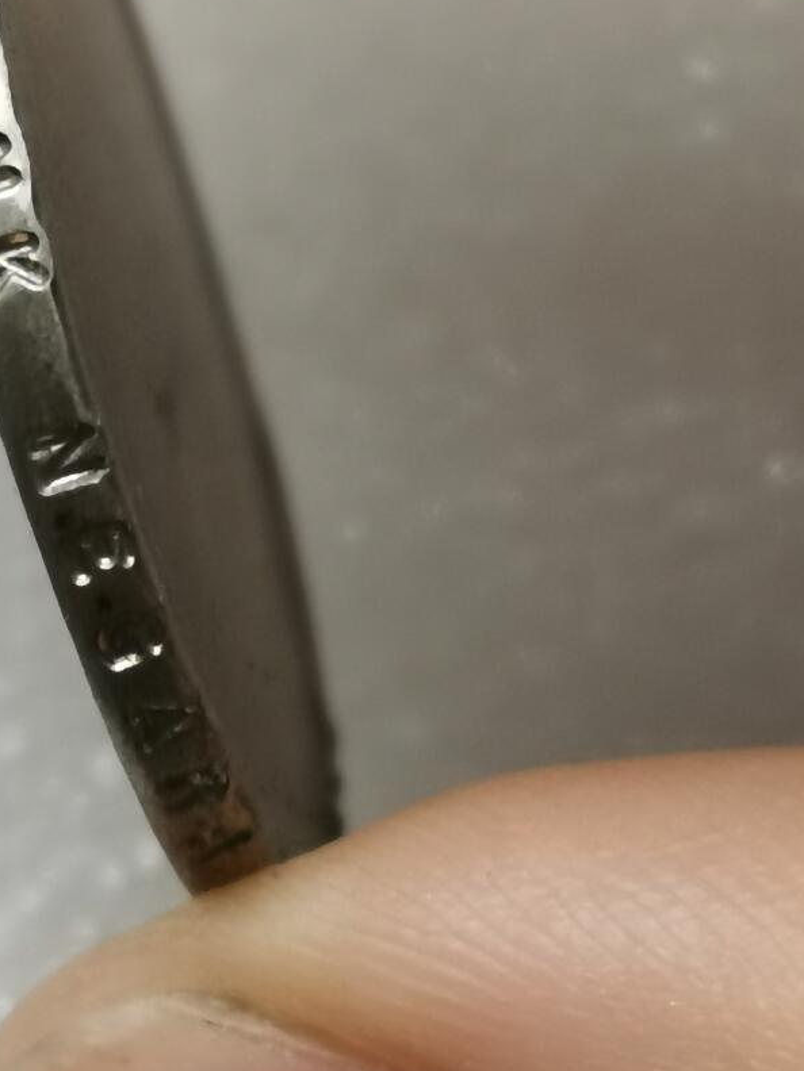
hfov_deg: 8.9
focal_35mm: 166
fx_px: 5141
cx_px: 41
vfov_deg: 11.9
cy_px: 484
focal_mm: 5.56
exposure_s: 1/100
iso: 125
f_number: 1.6
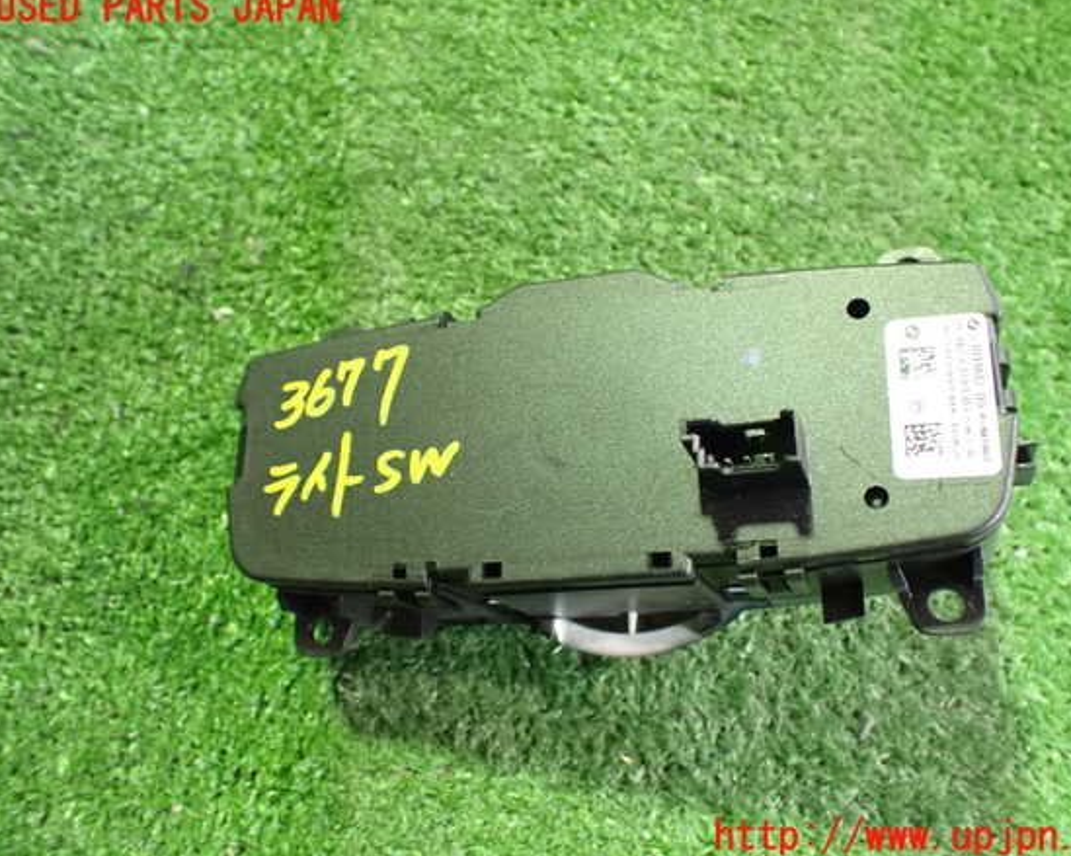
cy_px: 423
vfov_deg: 45.8
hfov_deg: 55.6
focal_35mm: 32
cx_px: 570
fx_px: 1014
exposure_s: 1/30
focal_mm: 5.4
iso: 1250
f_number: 2.3
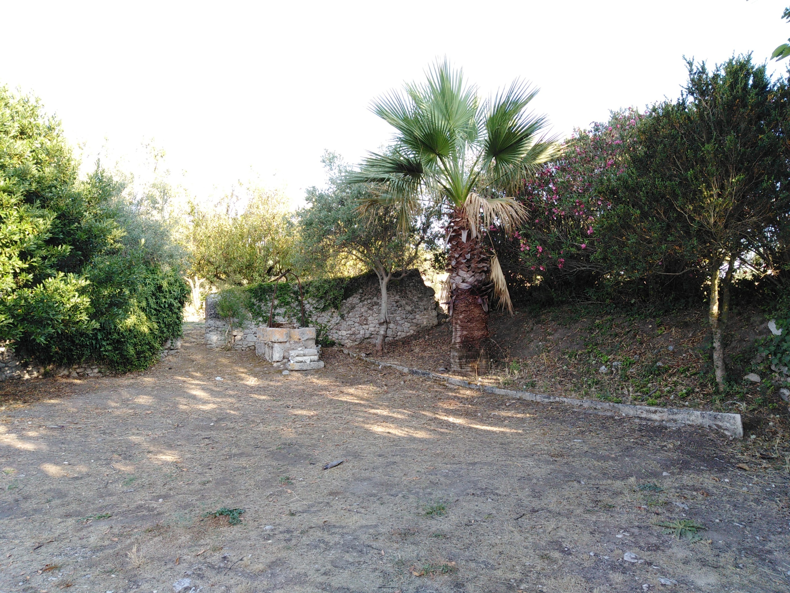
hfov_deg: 67.3
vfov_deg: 53.1
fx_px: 593
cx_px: 395
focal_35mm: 26
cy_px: 296
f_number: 2.2
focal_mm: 3.46
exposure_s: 1/135
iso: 100
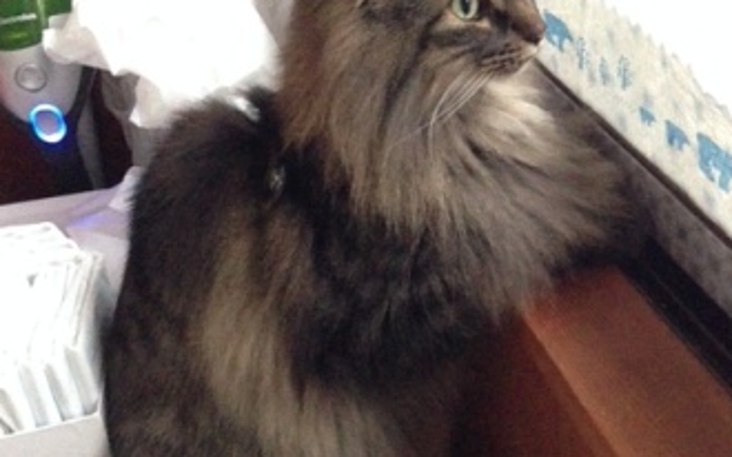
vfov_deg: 12.3
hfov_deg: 19.6
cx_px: 398
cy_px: 222
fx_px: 2114
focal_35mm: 106
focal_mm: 4.12
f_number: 2.4
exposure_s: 1/20
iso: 1600
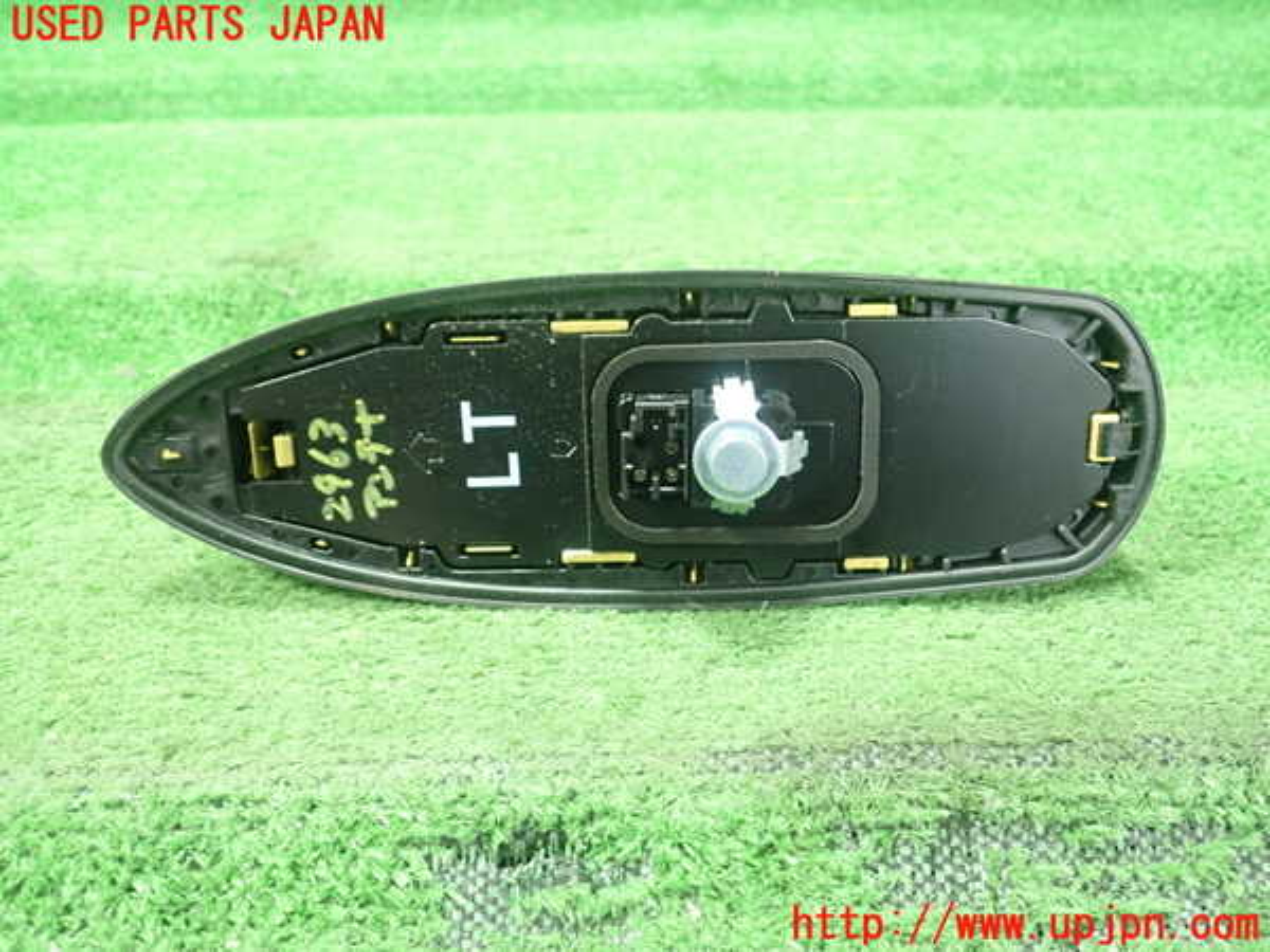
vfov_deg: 46.8
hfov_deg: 60.0
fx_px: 1101
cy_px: 476
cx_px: 635
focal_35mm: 30
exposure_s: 1/80
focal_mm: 5.5
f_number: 2.3
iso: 800
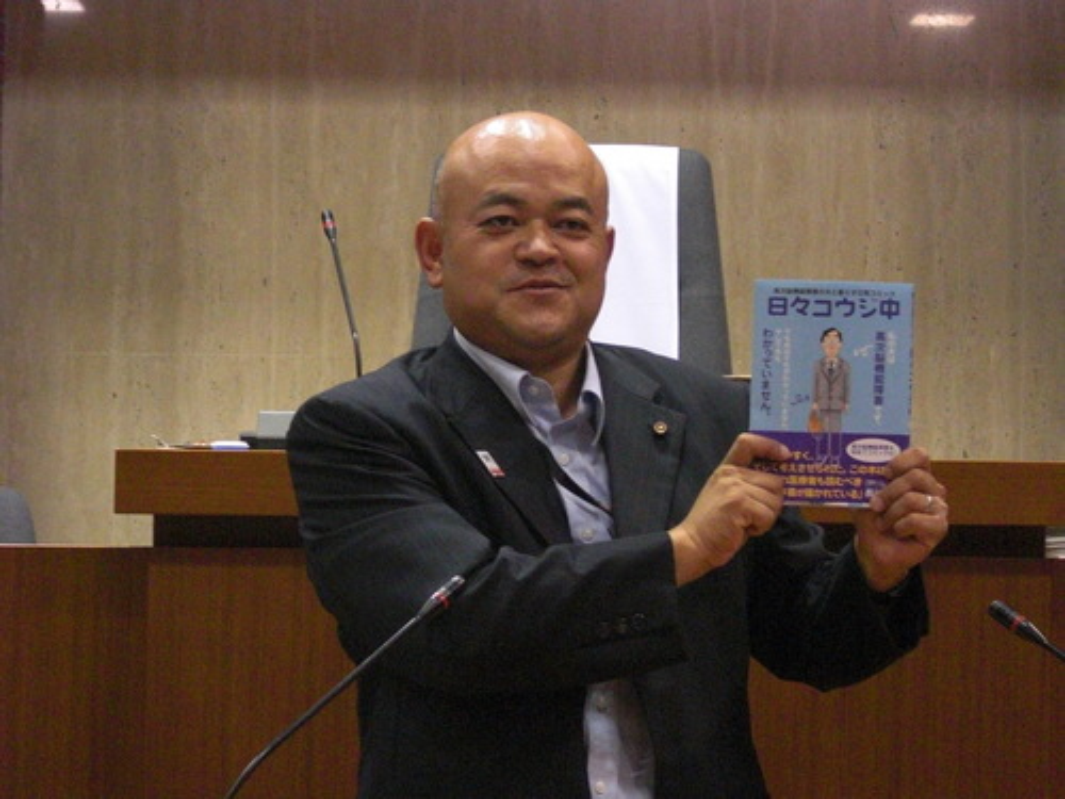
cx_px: 532
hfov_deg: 18.2
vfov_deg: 13.7
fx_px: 3323
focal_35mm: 108
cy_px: 400
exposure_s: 1/100
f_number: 5.3
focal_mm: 18.9
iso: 800
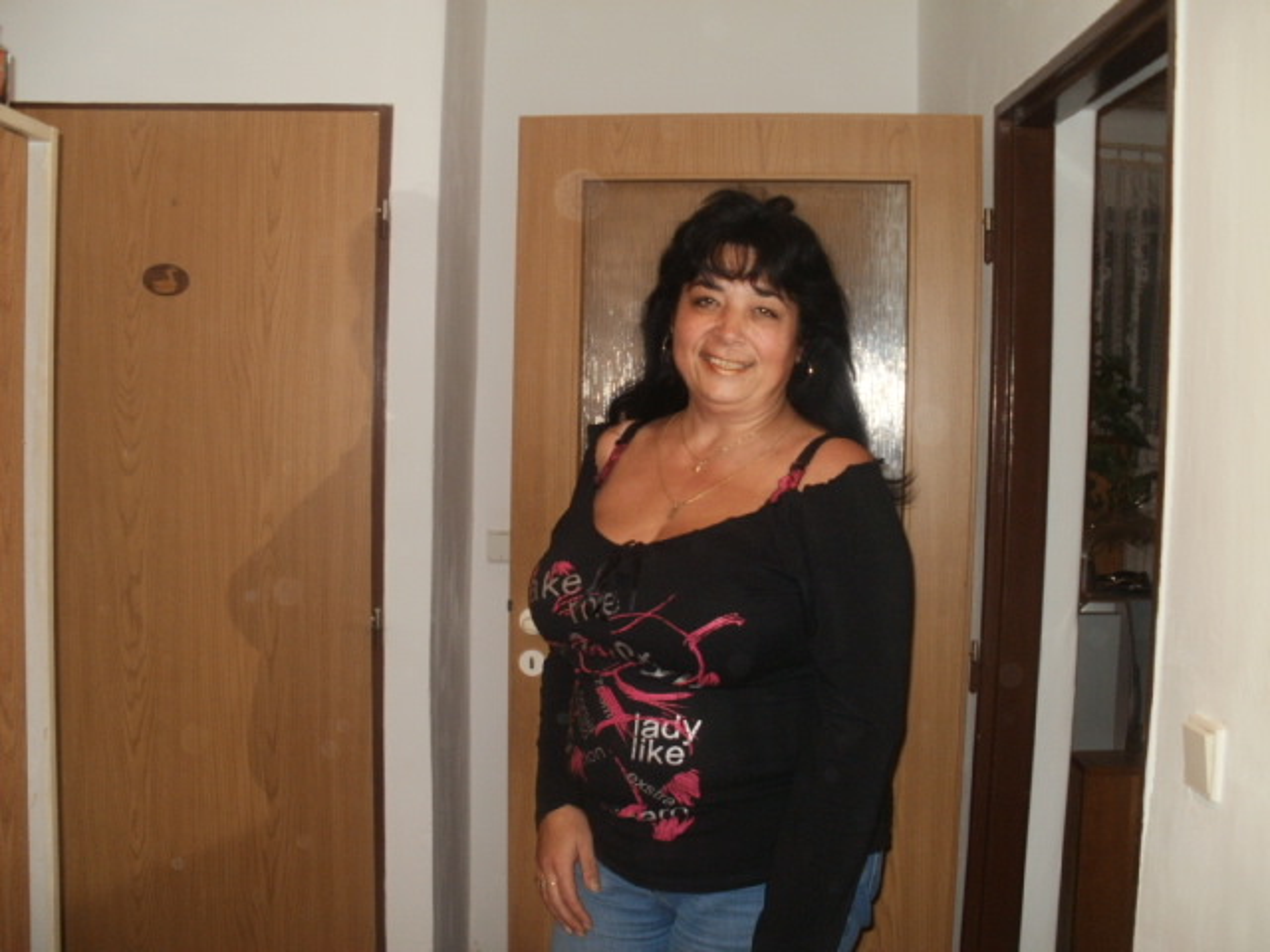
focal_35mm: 36
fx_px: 1321
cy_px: 476
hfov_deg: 51.4
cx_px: 635
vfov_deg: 39.7
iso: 160
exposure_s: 1/30
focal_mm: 6.3
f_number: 3.5
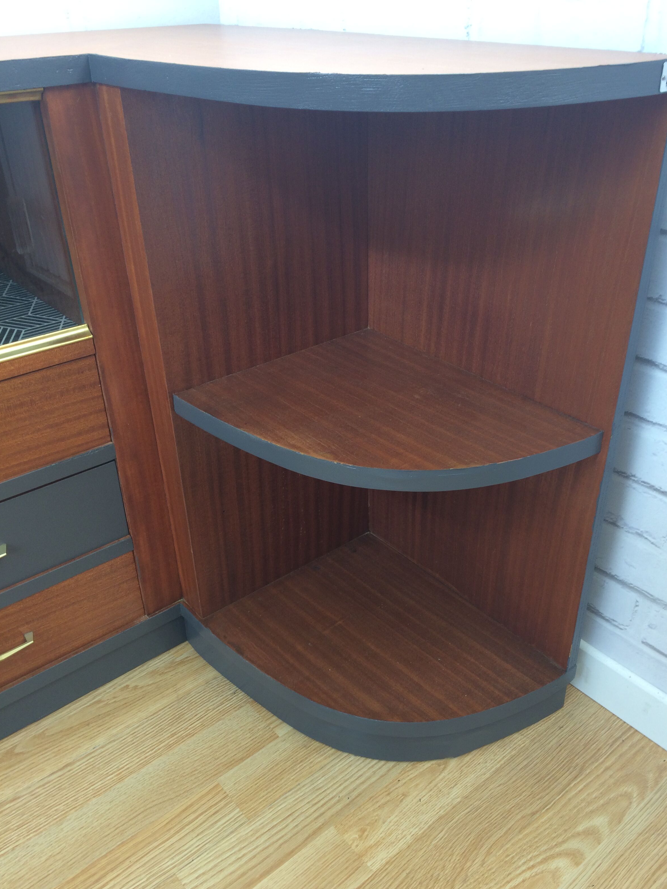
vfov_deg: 60.0
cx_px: 342
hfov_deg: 46.8
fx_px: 771
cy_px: 456
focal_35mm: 30
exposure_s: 1/50
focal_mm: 4.15
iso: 40
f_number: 2.2
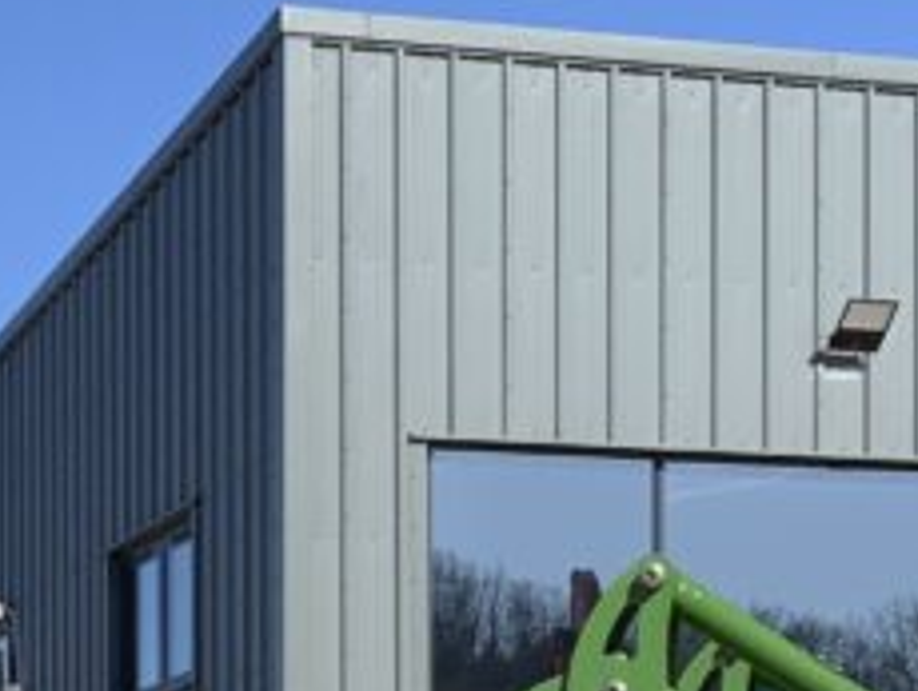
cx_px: 180
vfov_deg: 11.1
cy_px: 1023
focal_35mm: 129
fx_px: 3425
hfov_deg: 15.2
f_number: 1.8
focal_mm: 3
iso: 16
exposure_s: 1/1675
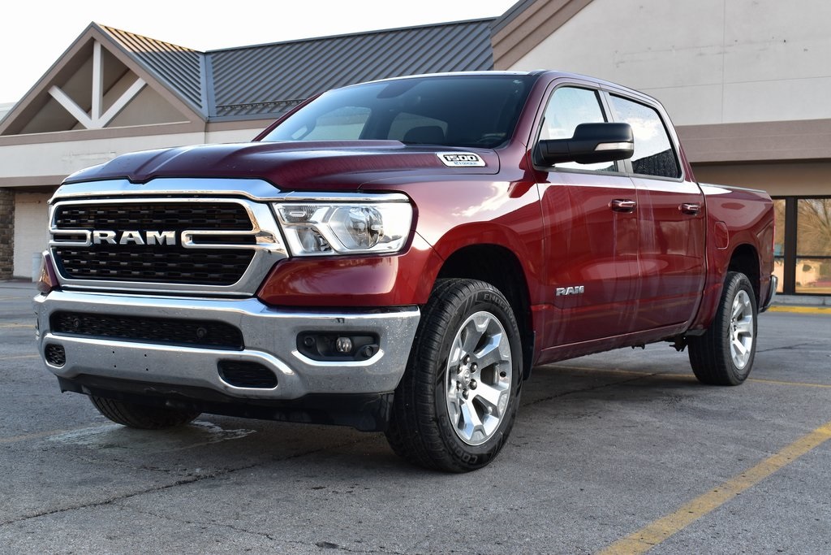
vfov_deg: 29.0
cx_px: 416
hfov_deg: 42.3
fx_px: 1073
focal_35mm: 46
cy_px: 278
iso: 400
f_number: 8
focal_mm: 31
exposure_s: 1/80
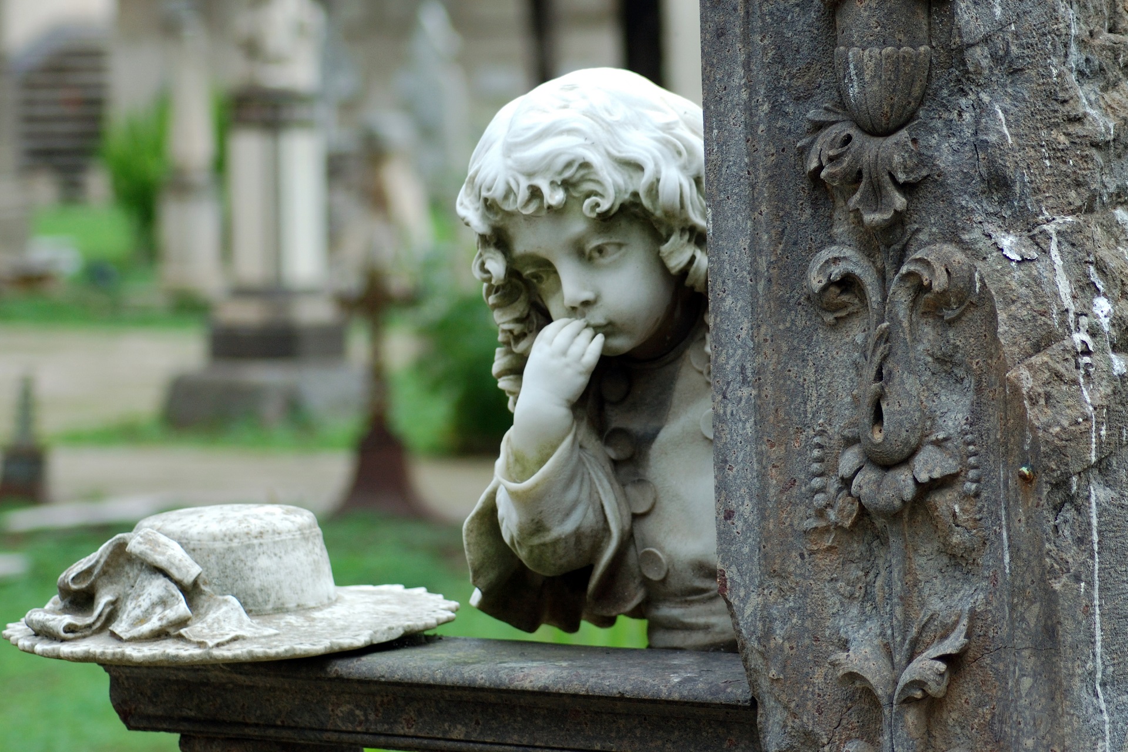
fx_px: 4700
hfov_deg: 13.7
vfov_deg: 9.1
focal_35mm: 150
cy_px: 376
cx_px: 564
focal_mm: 100
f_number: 5
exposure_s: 1/400
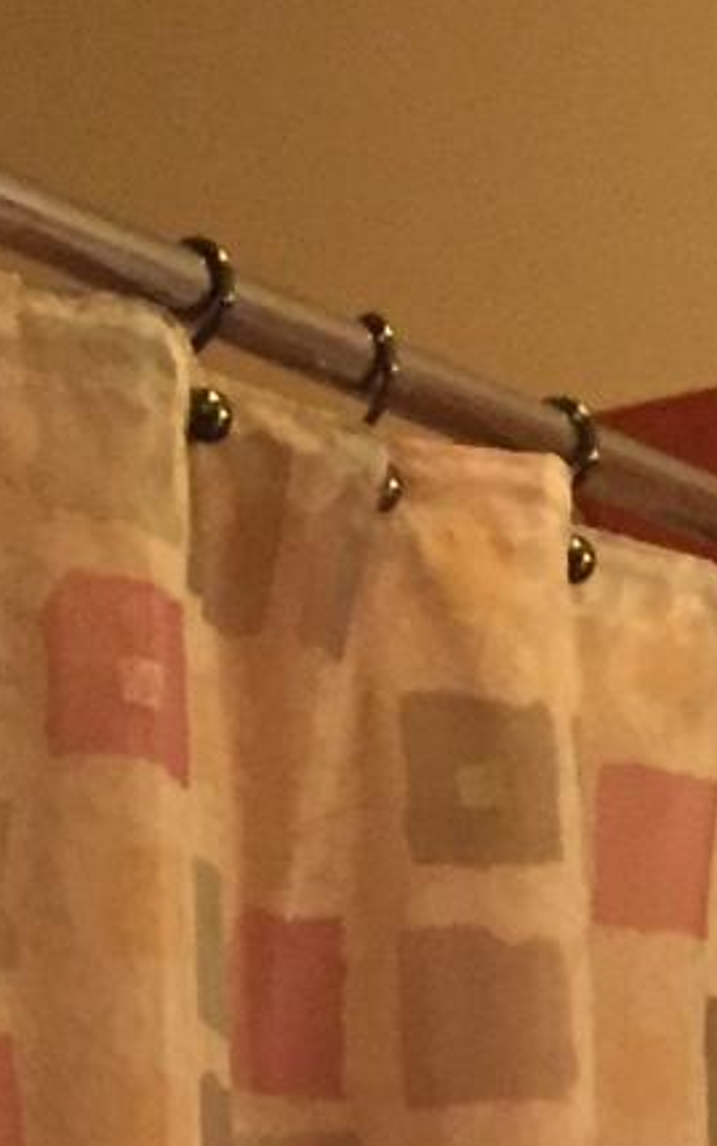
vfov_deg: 12.4
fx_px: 4468
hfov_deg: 9.1
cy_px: 2481
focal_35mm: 143
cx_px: 618
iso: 250
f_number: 2.2
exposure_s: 1/17
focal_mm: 4.15
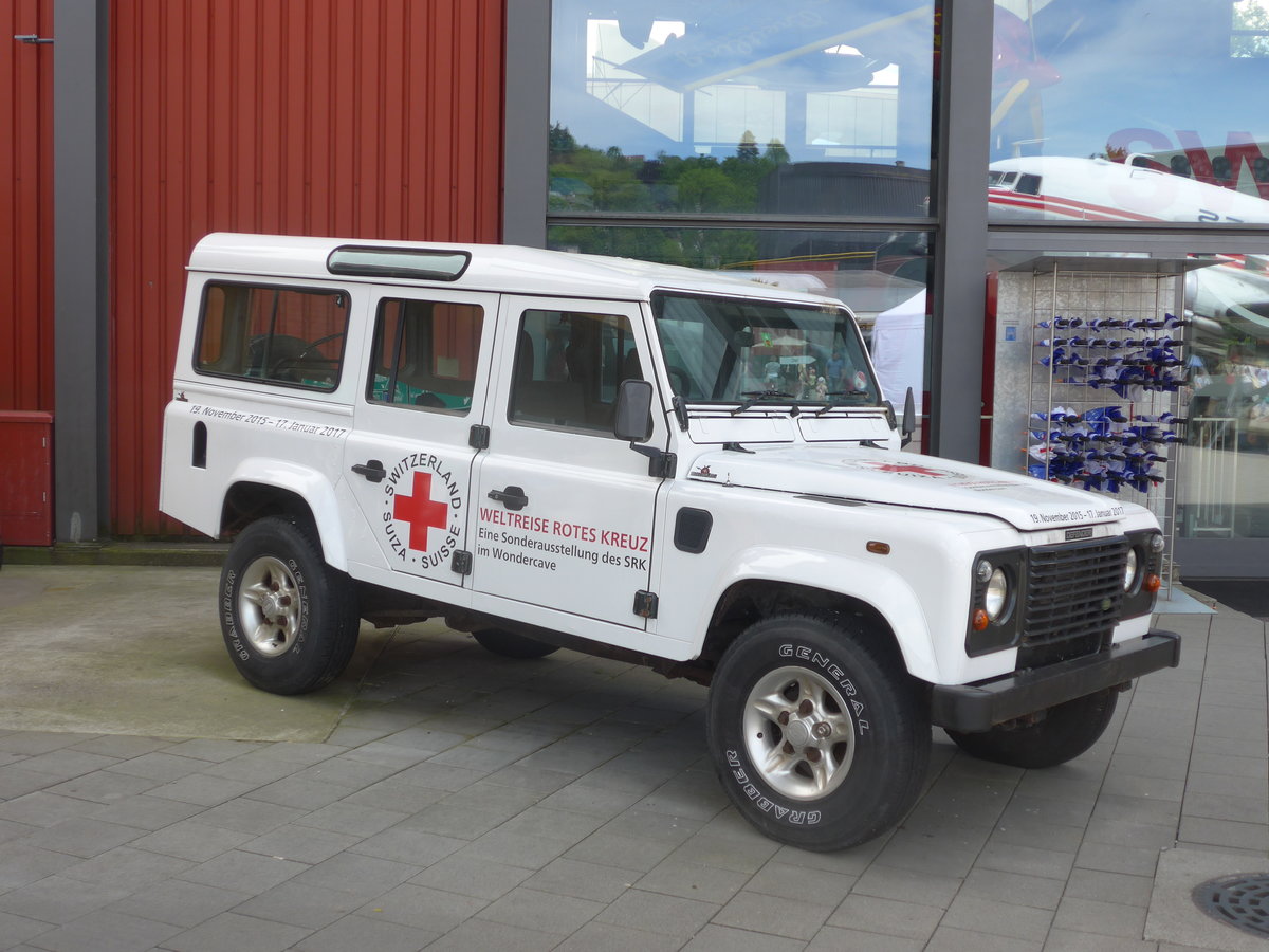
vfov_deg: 32.9
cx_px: 634
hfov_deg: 42.9
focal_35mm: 44
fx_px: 1613
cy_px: 476
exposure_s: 1/400
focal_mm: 9
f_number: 2.8
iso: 80
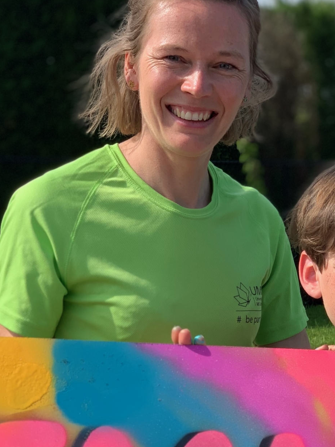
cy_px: 387
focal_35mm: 108
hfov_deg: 13.7
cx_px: 240
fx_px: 1394
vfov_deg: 18.0
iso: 16
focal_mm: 6
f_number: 2.4
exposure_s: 1/558
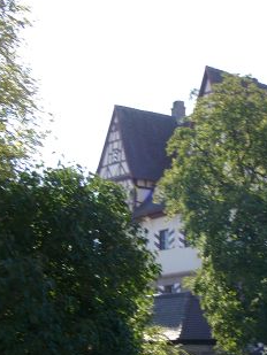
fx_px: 997
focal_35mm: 97
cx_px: 228
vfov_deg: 20.2
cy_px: 236
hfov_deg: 15.1
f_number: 4
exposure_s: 1/241
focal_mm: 10.4
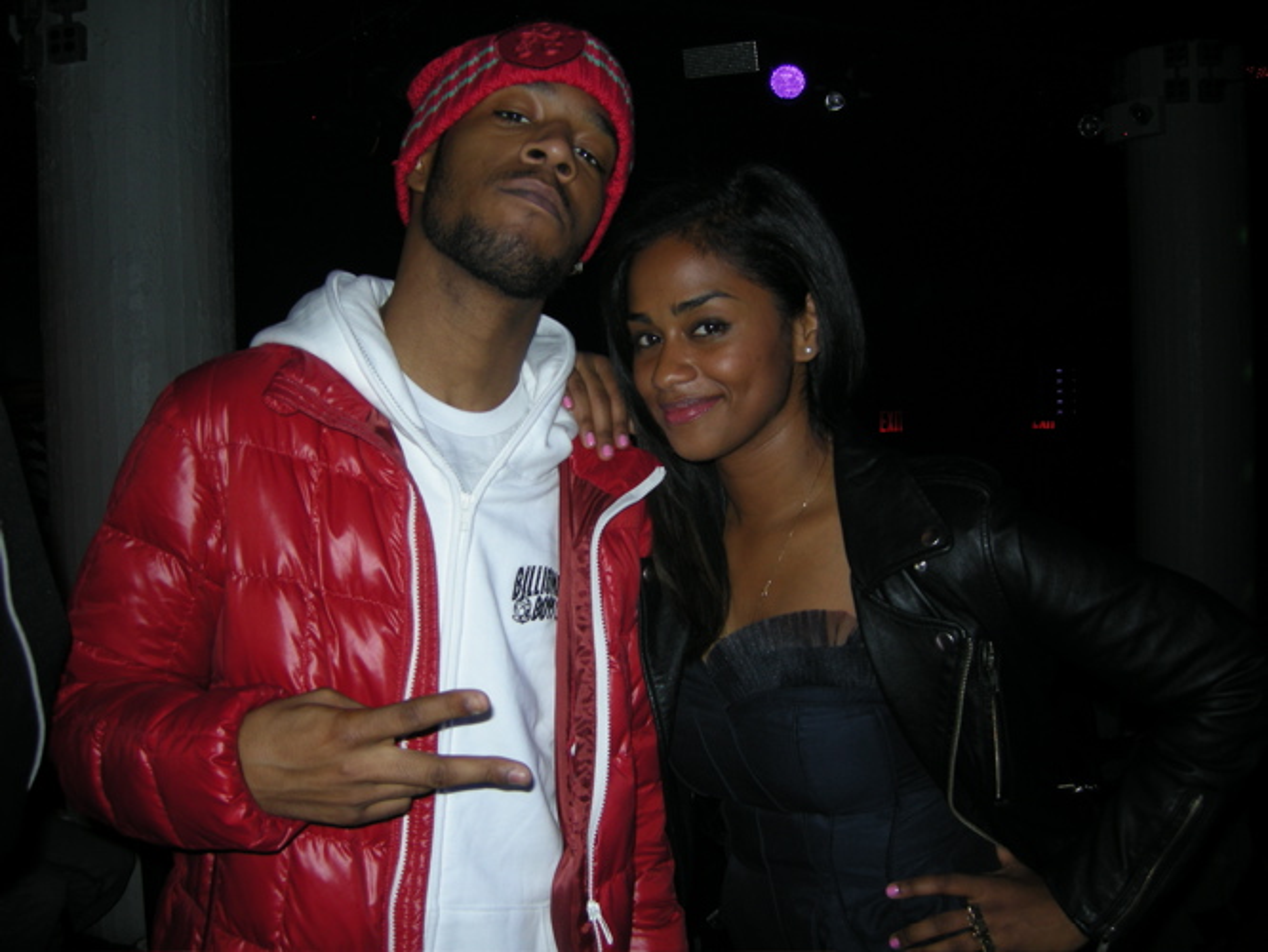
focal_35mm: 36
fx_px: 1319
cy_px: 476
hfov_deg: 51.3
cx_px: 634
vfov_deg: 39.7
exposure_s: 1/60
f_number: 2.7
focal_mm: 7.5
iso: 64
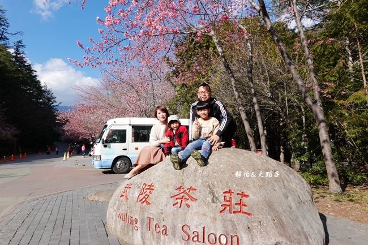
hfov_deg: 73.8
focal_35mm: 24
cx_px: 184
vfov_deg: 53.1
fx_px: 245
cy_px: 122
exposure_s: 1/1000
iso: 125
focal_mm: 9
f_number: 3.5
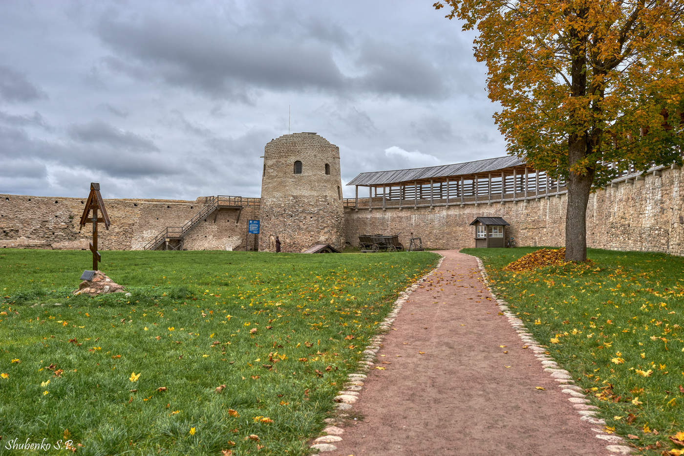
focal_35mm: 35
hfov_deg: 54.4
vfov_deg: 37.8
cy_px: 228
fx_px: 665
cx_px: 342
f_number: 6.7
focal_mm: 35
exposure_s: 1/90
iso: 100
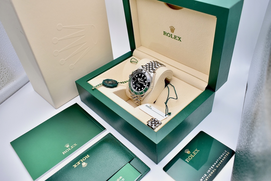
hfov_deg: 61.9
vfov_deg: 43.6
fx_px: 226
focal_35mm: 30
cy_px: 90
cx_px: 136
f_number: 5
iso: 800
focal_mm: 20
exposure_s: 1/125
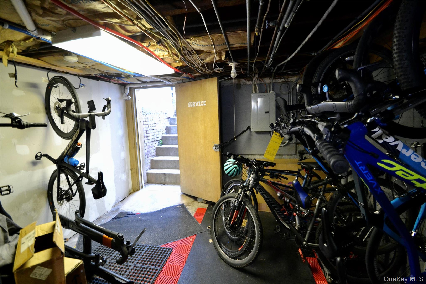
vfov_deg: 77.3
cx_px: 213
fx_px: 177
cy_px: 142
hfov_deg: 100.4
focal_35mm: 15
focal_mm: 10
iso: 2000
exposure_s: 1/60
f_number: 3.5
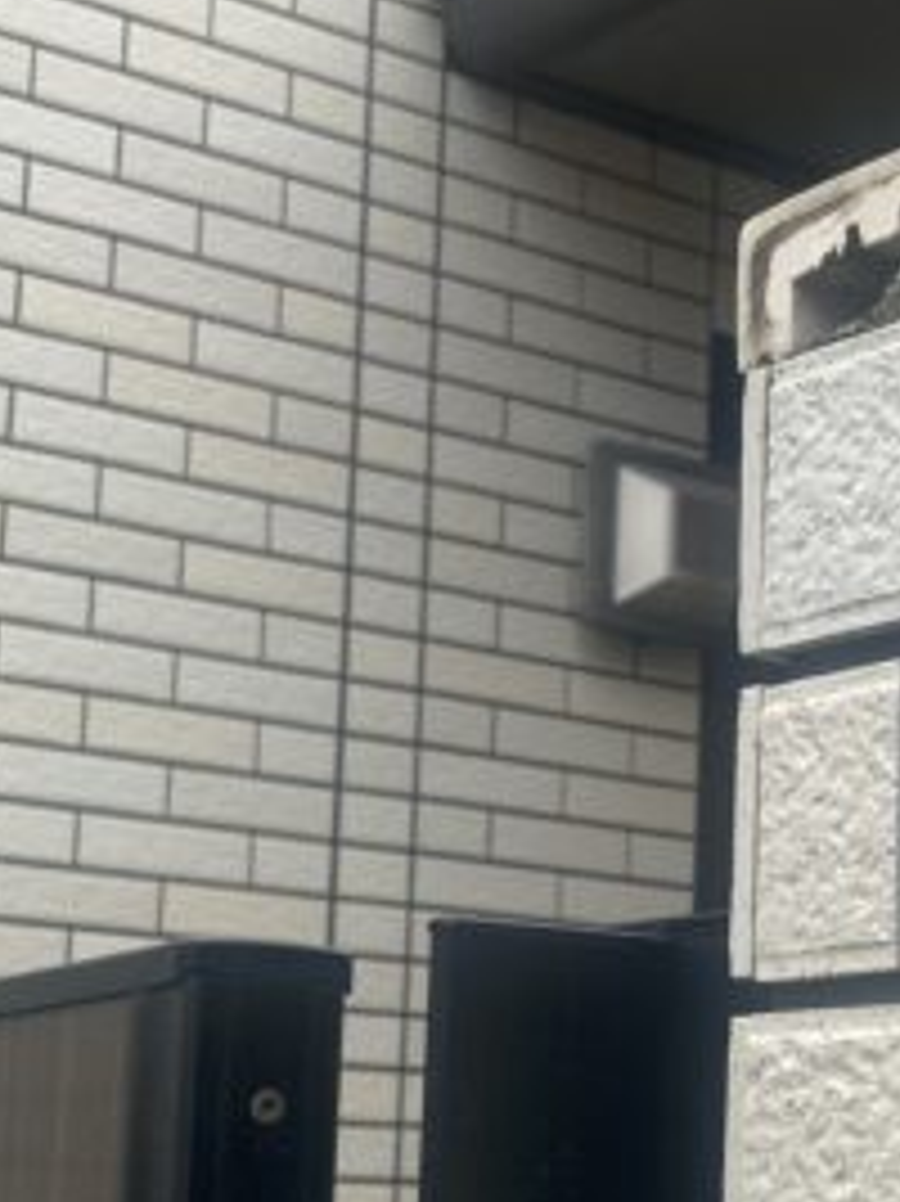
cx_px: 765
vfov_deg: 23.1
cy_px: 846
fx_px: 2914
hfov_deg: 17.4
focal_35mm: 84
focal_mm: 3.99
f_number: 1.8
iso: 20
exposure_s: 1/558
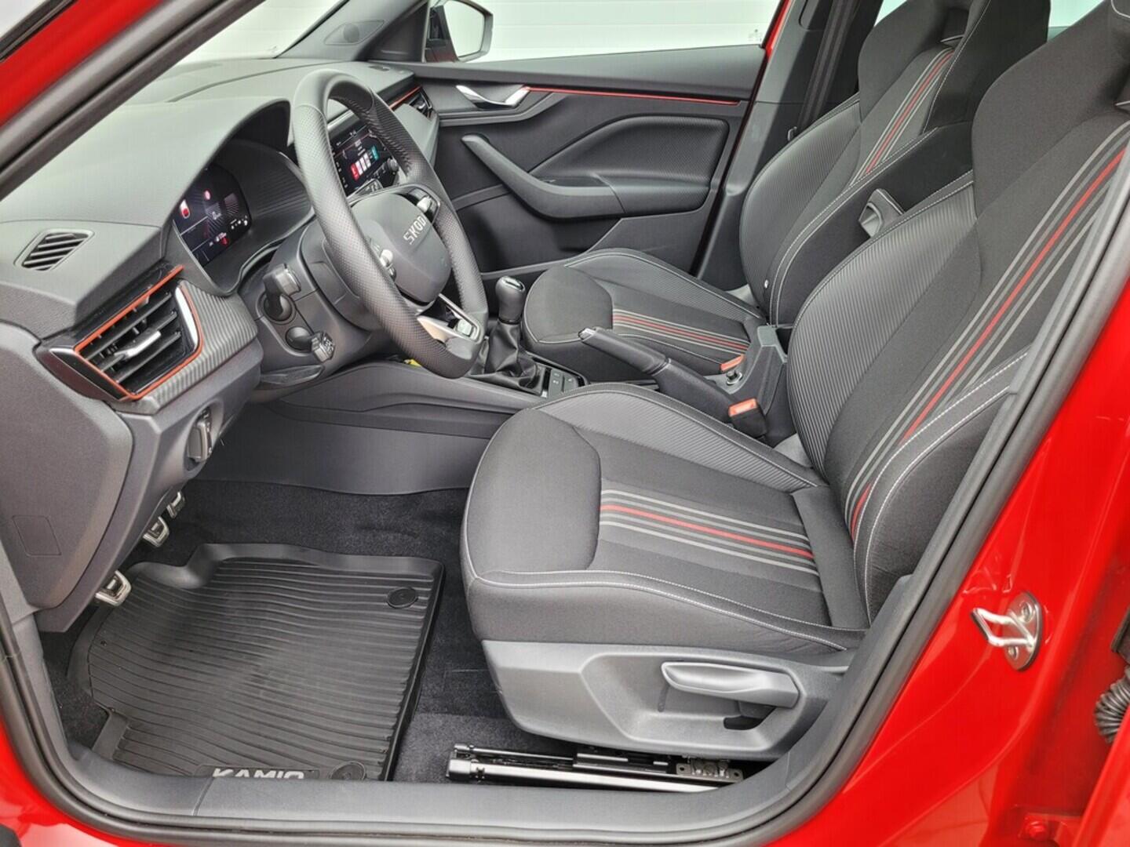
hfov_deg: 67.3
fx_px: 849
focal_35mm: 26
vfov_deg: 53.1
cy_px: 424
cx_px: 565
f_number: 1.8
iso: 250
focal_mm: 5.4
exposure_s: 1/50
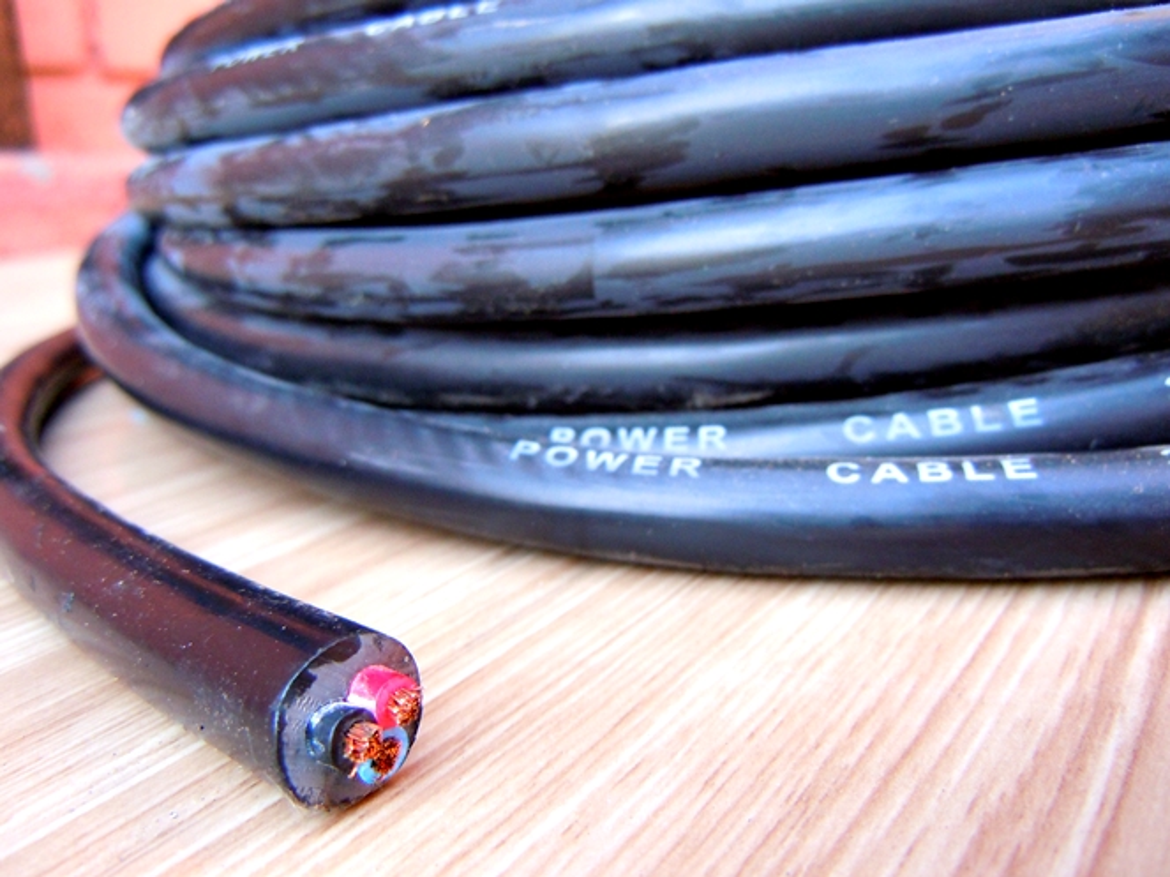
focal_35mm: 30
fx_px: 1014
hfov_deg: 60.0
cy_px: 438
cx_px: 585
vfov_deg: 46.8
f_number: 3.5
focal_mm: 5.4
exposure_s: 1/125
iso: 400
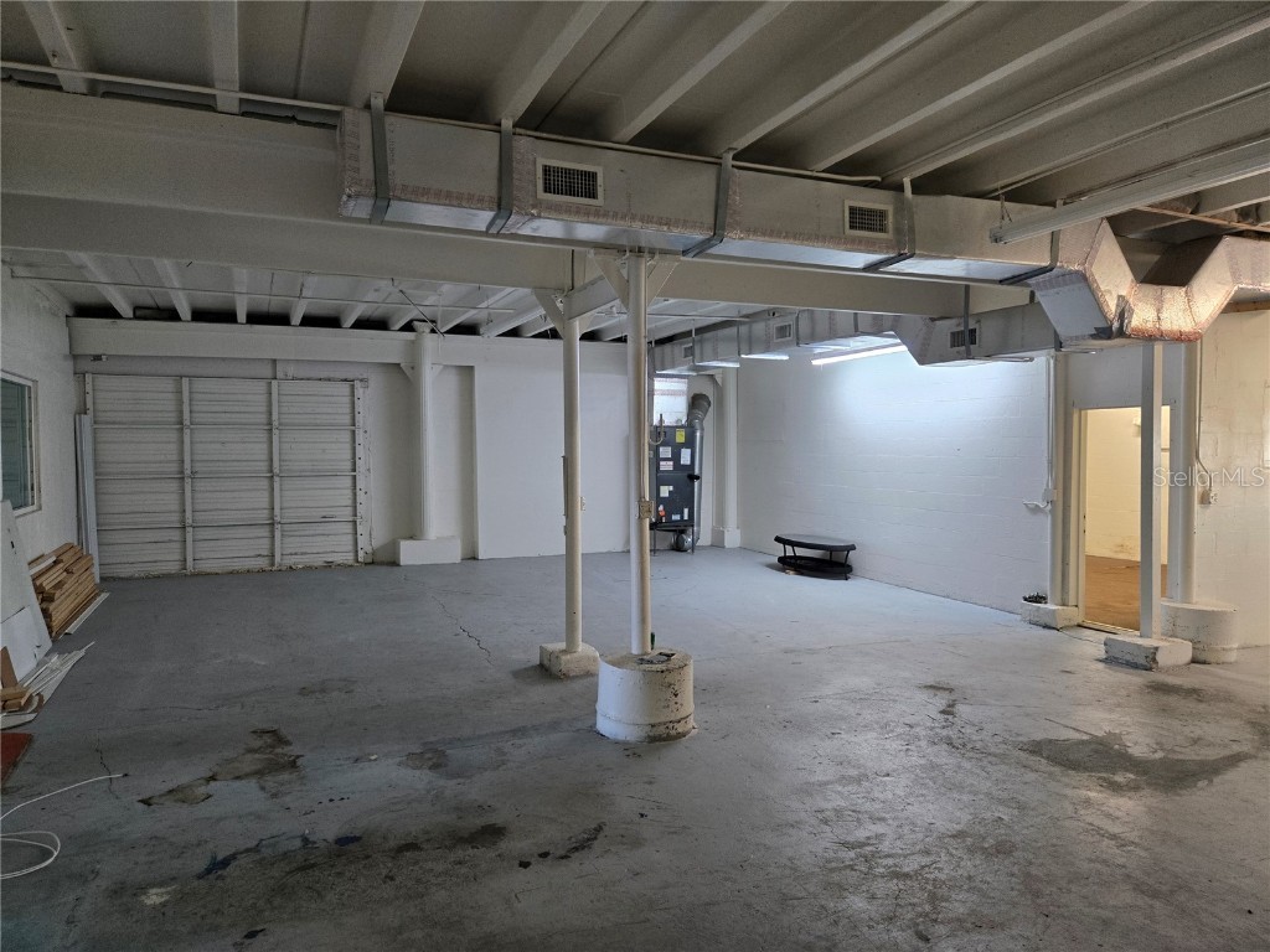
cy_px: 476
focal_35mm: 23
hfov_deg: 73.9
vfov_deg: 58.9
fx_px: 844
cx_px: 635
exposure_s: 1/120
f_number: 1.8
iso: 250
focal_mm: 5.4
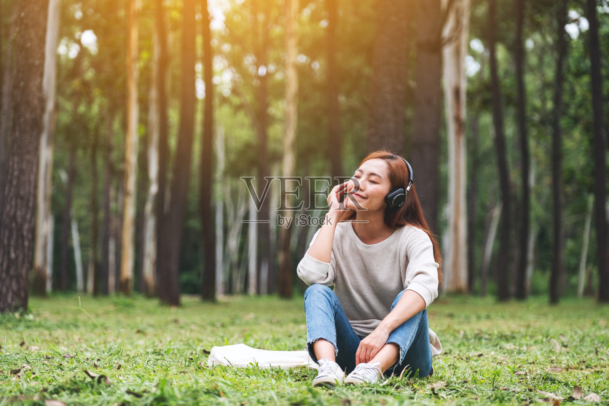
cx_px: 304
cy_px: 203
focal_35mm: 121
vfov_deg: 11.3
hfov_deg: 16.9
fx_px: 2047
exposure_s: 1/640
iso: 200
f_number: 2.8
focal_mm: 80.4
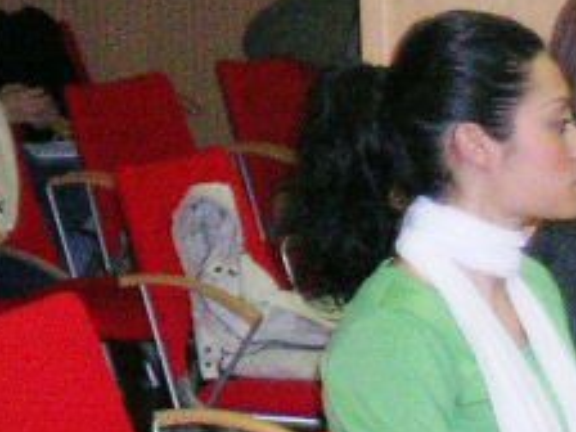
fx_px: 4343
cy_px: -257
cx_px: -224
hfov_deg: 7.5
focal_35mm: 261
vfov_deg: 5.6
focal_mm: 11.8
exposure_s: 1/60.1
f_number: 3.6
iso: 200
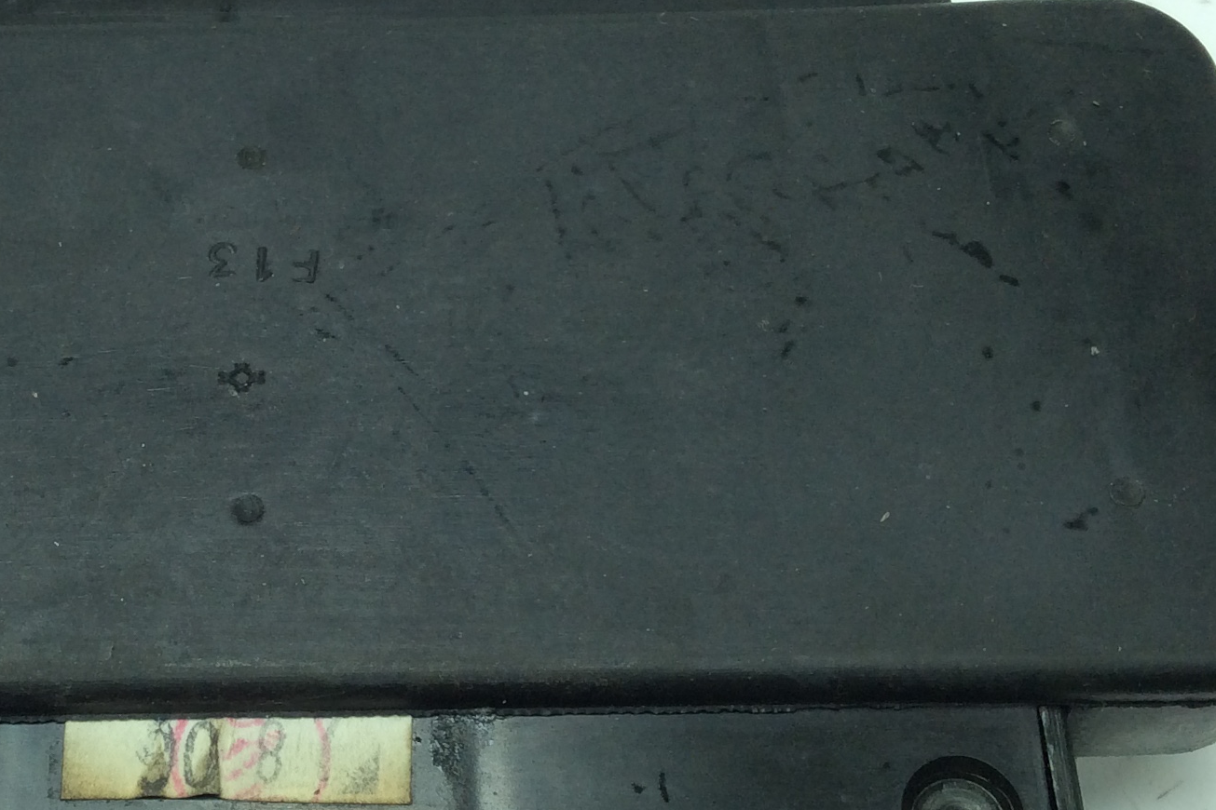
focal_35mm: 66
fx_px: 2229
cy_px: 363
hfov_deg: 30.0
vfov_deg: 20.6
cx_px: 310
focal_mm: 3.3
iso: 32
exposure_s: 1/249
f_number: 2.4
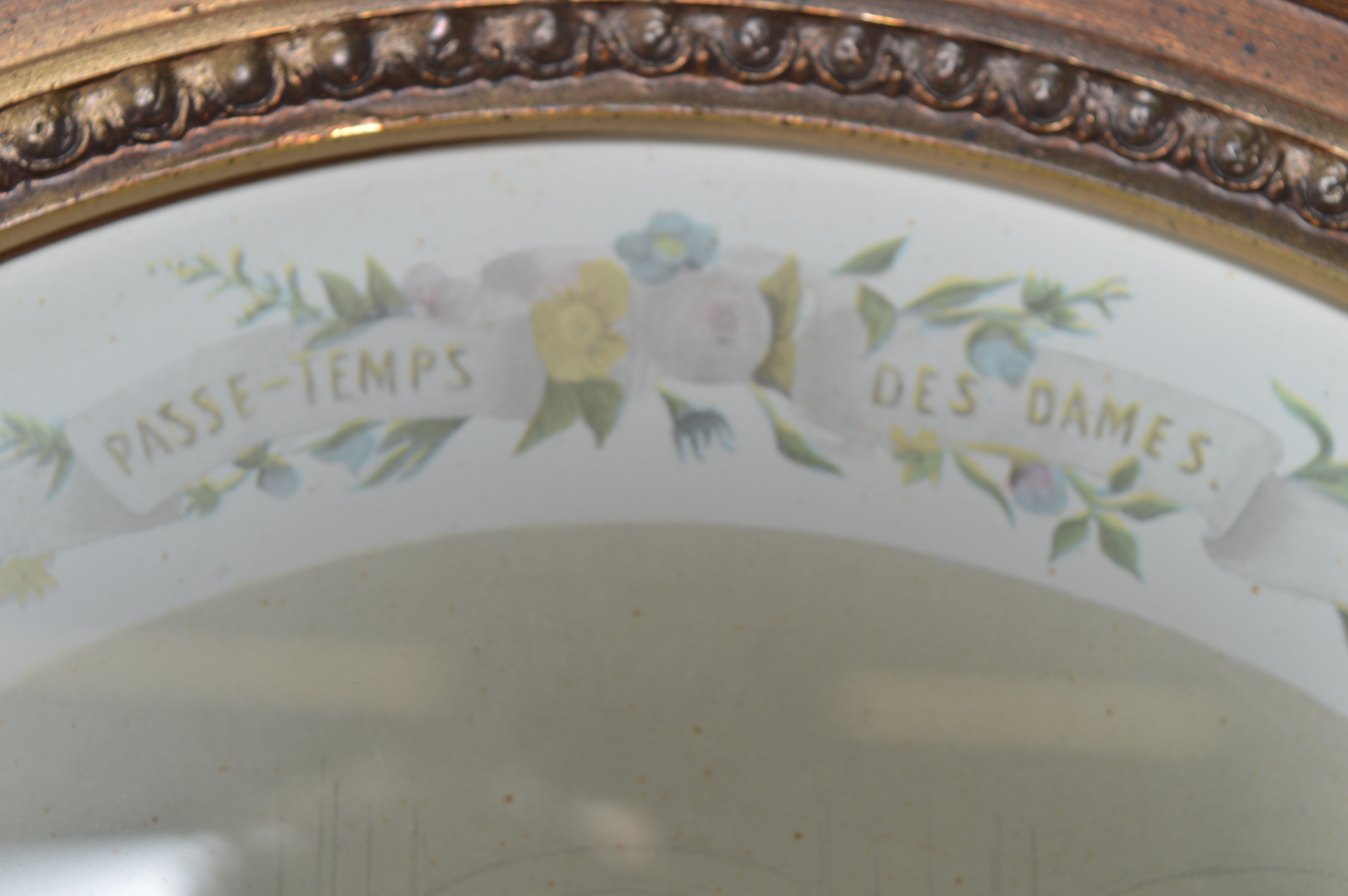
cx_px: 674
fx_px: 3086
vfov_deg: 16.5
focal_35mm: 82
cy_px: 448
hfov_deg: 24.6
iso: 100
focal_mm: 55
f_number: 7.1
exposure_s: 1/100
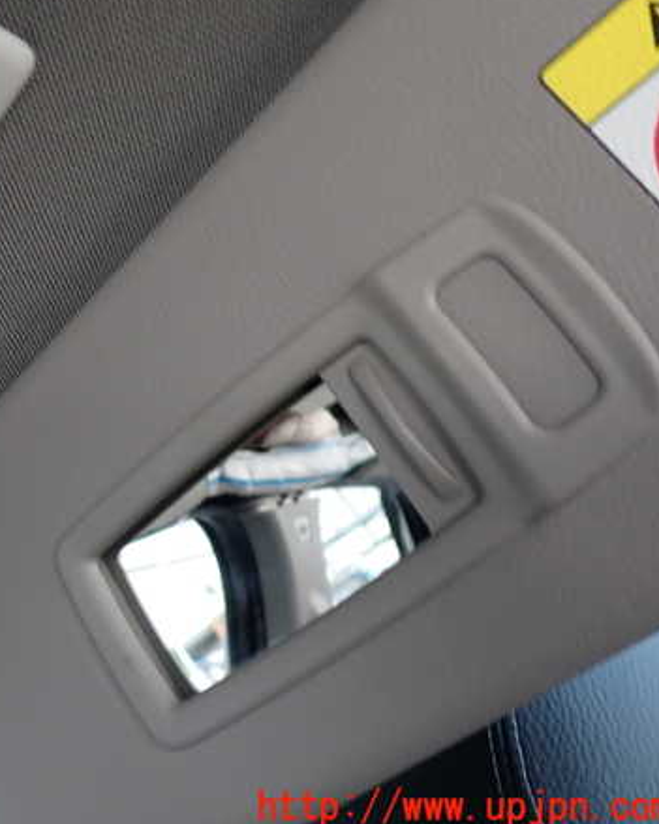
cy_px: 409
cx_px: 118
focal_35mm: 40
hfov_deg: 35.9
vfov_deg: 45.8
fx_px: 976
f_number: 2.3
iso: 200
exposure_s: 1/60
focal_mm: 5.4
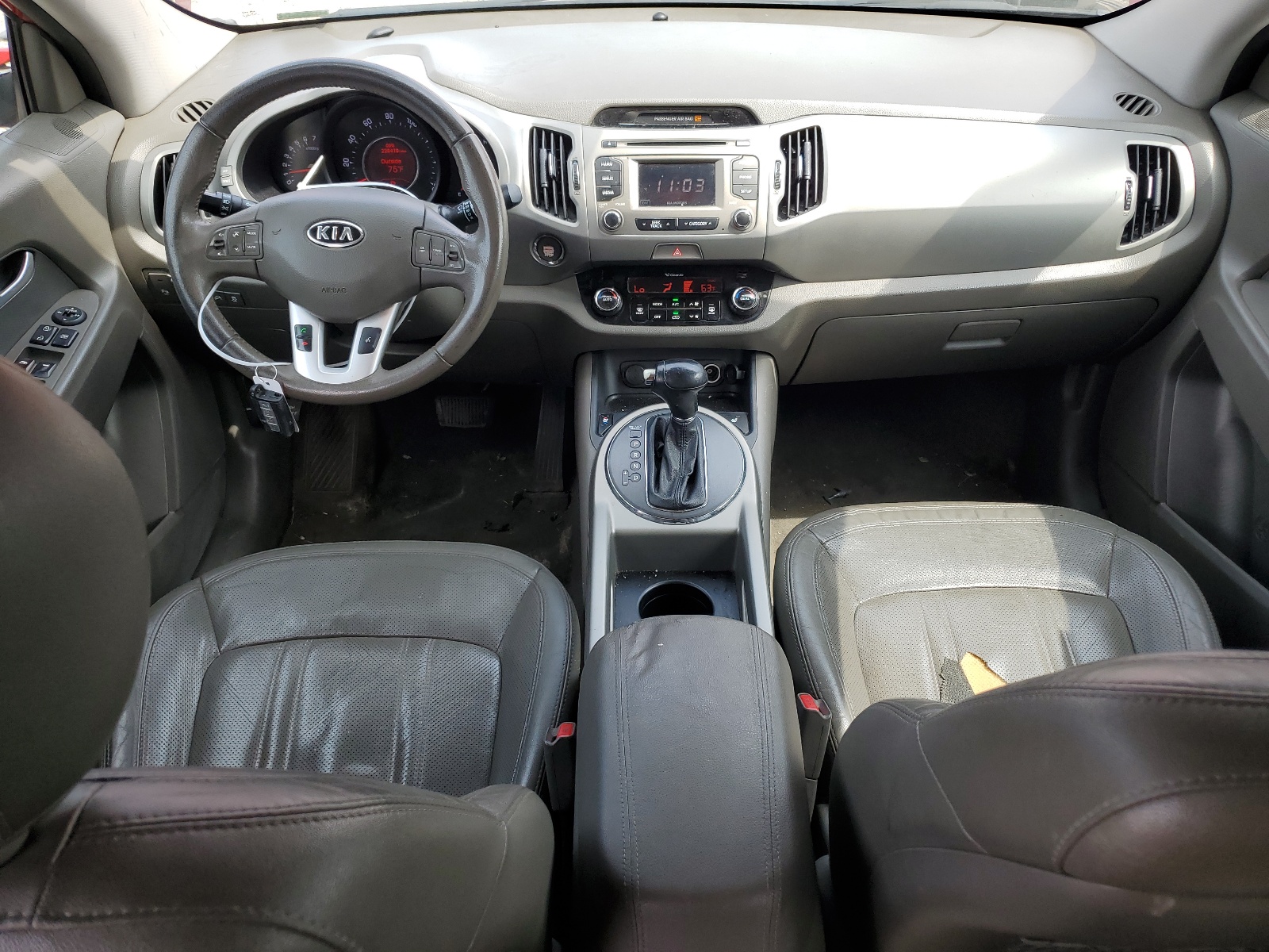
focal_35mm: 26
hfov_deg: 67.3
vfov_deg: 53.1
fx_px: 953
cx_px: 634
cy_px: 476
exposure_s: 1/370
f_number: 1.5
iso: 50
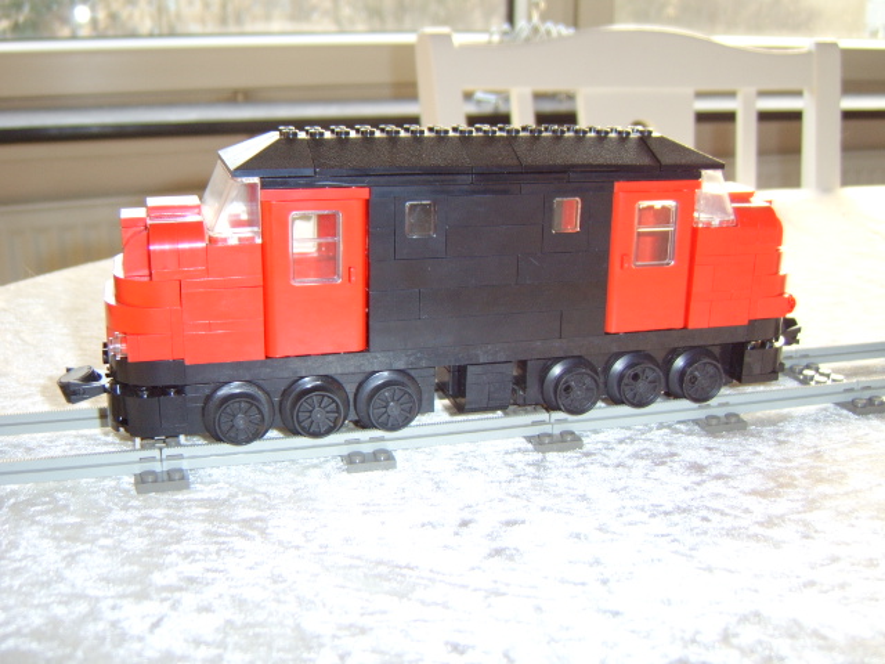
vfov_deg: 45.4
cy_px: 332
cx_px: 442
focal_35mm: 31
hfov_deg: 58.4
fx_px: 793
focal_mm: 8.13
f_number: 2.7
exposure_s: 1/30
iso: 141
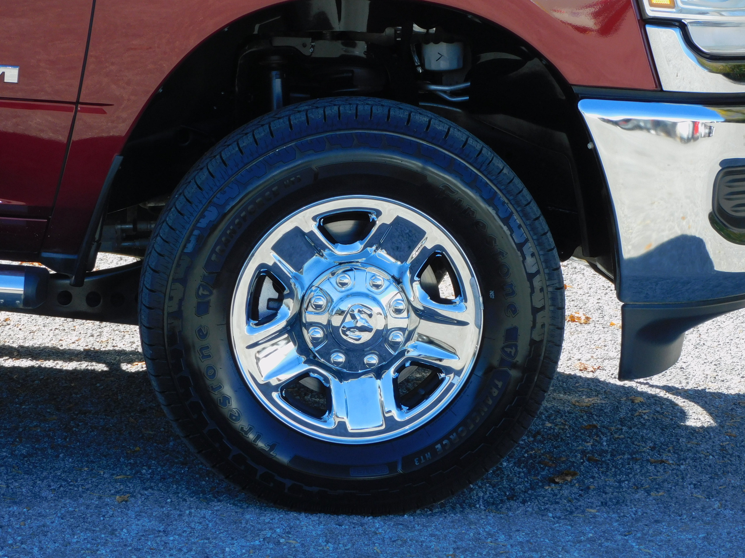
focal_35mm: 170
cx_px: 372
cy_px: 279
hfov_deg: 11.6
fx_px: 3659
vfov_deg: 8.7
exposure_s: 1/160
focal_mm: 30.5
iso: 125
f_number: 5.2
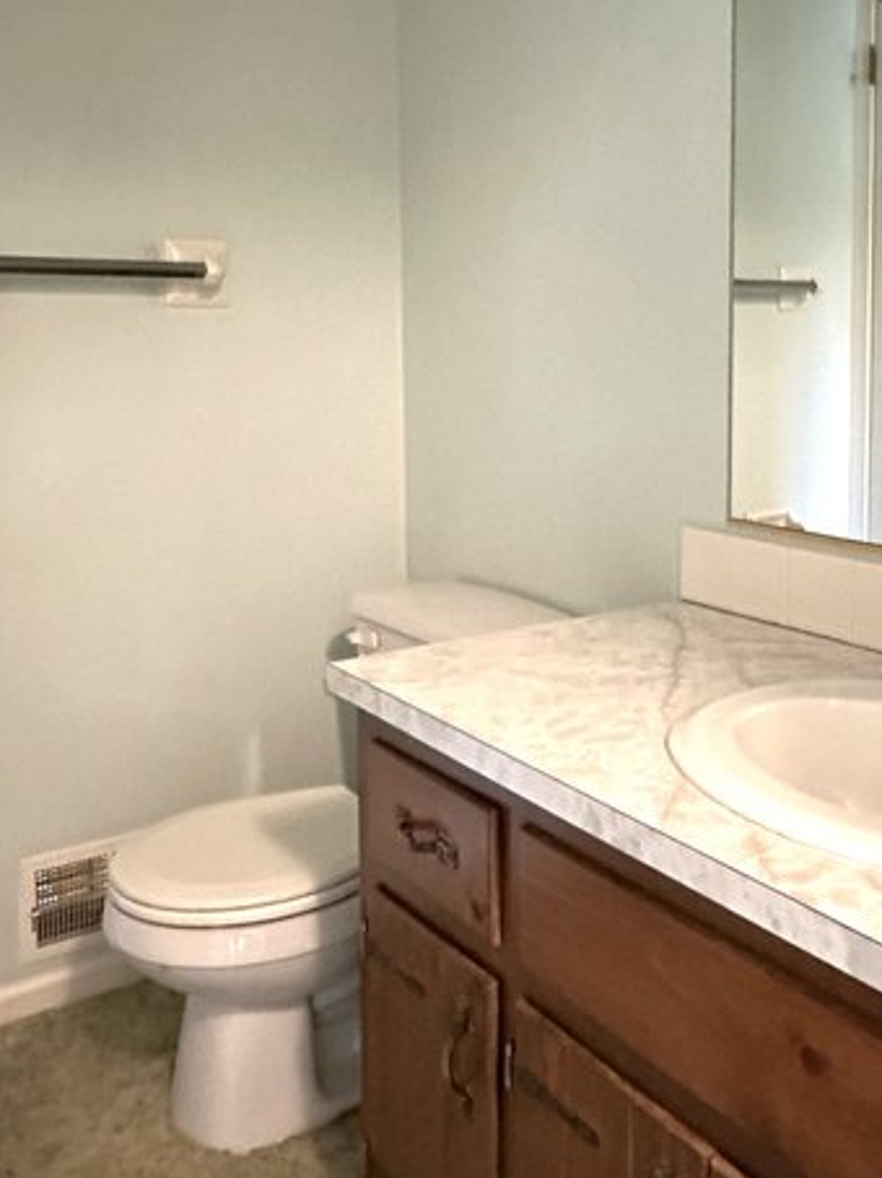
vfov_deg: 52.0
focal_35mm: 35
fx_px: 1190
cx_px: 624
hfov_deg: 39.9
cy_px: 432
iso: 1250
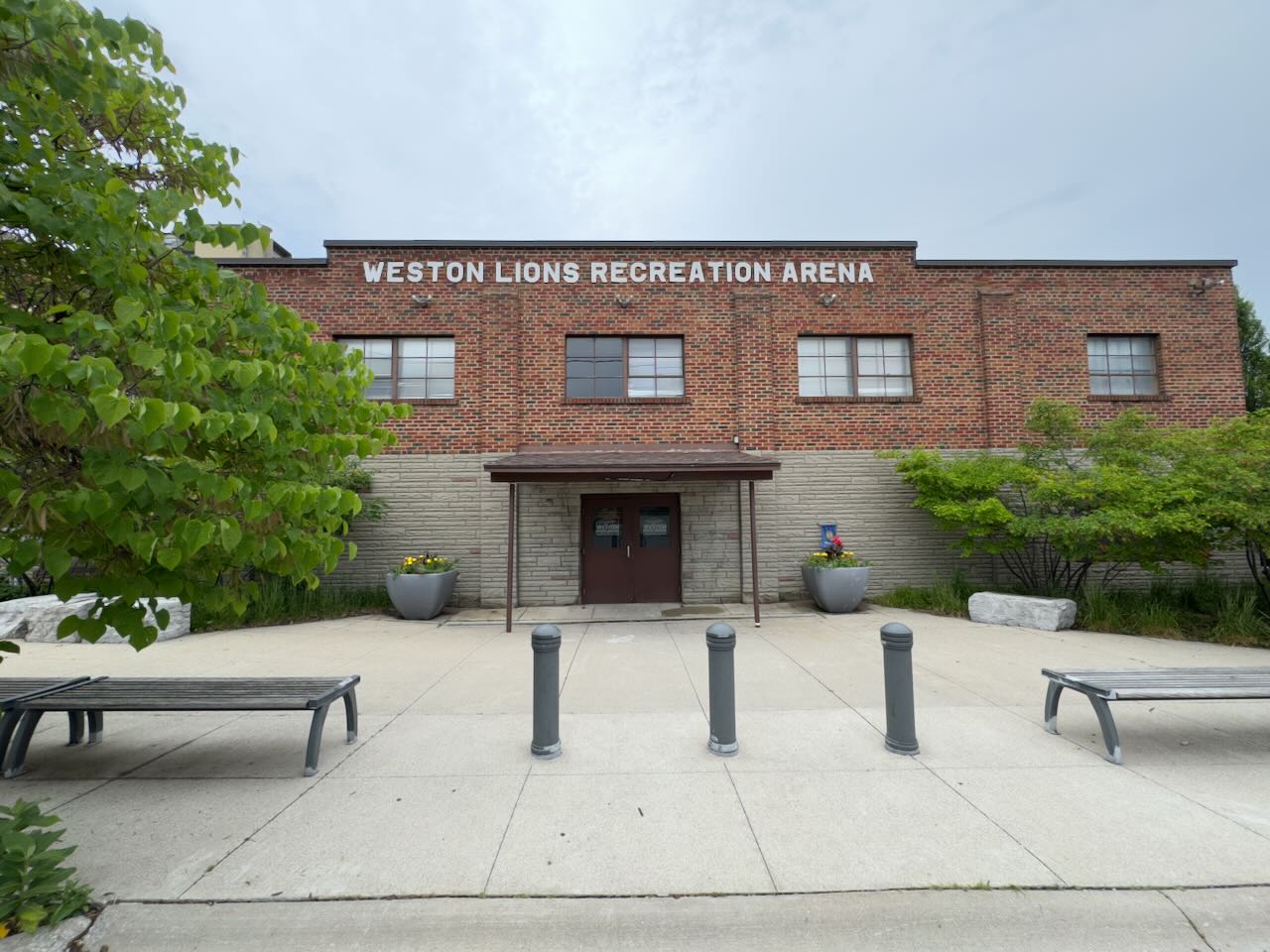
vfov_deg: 85.7
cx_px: 635
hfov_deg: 102.1
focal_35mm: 14
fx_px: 514
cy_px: 476
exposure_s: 1/565
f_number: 2.2
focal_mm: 2.22
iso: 50
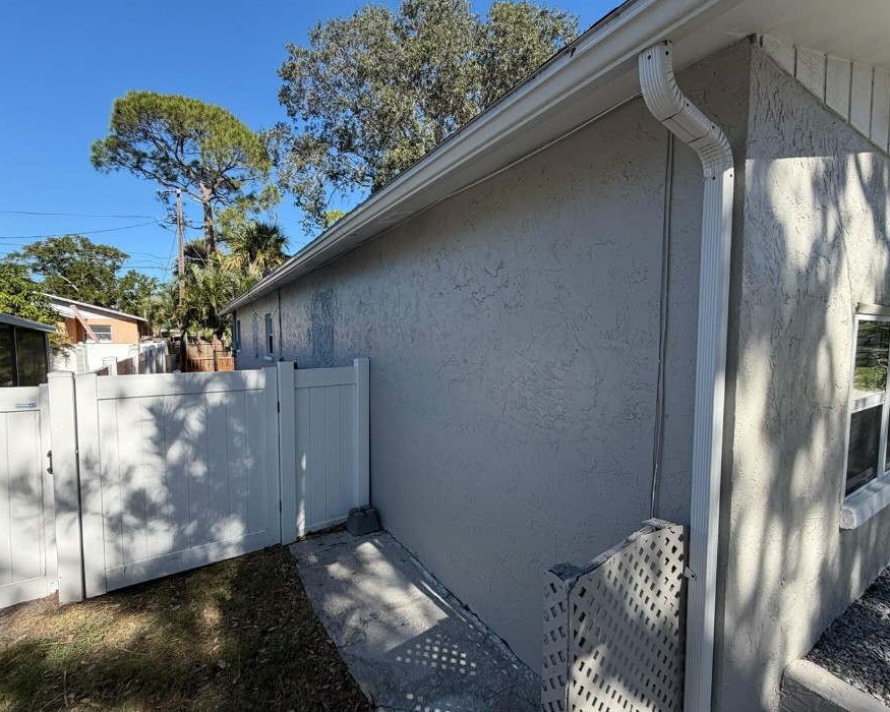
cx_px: 453
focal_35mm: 16
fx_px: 421
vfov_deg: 80.4
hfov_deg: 93.1
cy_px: 365
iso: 40
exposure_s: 1/751
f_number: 2.2
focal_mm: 2.22
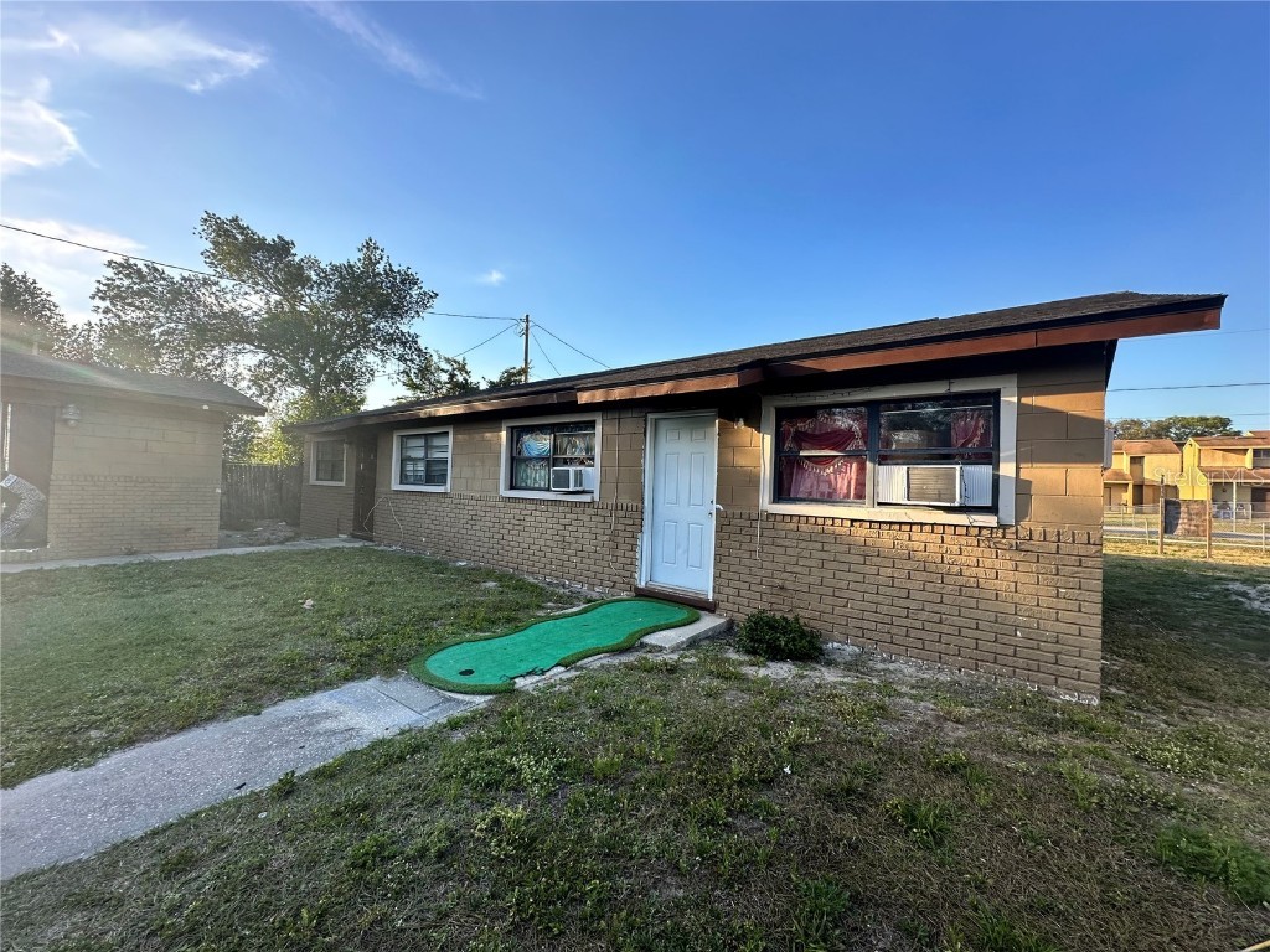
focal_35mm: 14
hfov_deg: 102.1
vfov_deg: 85.7
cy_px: 476
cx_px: 635
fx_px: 514
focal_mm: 2.22
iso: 40
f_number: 2.2
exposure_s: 1/532
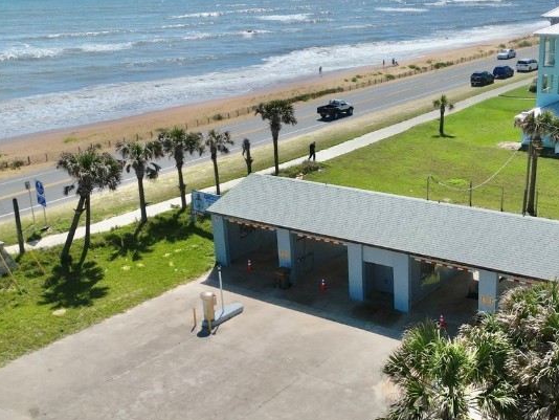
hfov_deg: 40.4
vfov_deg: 31.5
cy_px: 250
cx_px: 398
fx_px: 743
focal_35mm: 46
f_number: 1.7
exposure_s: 1/8000
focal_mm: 6.72
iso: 110
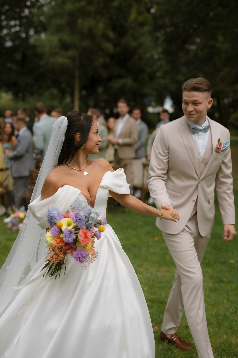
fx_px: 496
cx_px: 119
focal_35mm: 50
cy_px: 179
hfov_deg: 27.0
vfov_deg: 39.6
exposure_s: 1/500
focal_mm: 50
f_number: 2
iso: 100
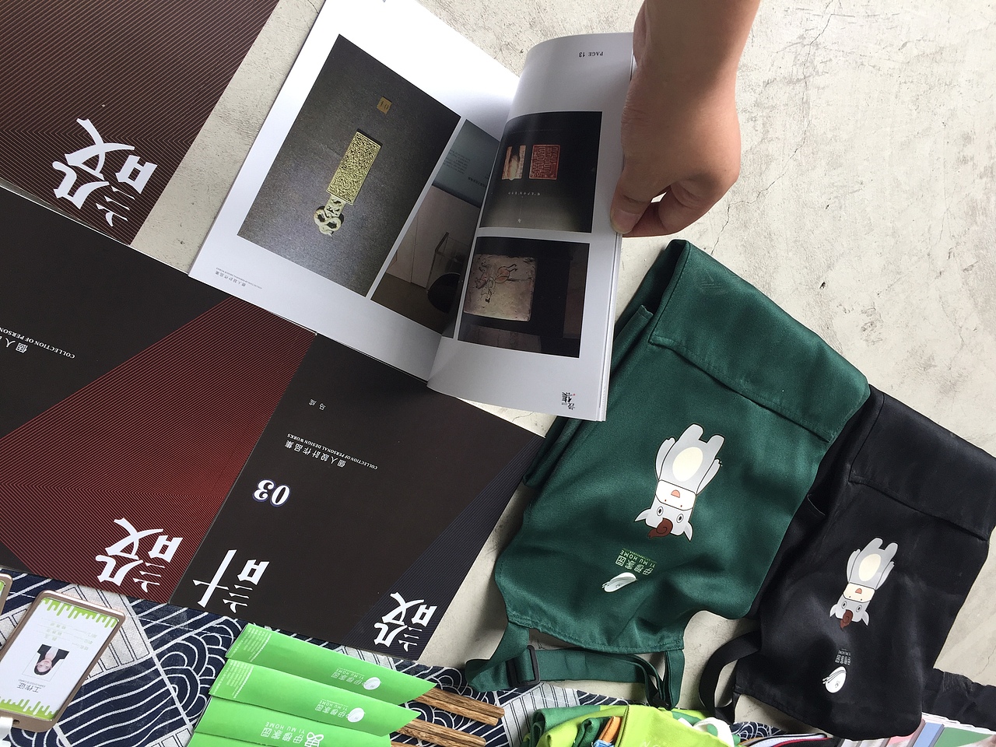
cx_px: 498
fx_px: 834
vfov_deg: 48.2
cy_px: 374
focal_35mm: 29
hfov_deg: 61.7
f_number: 2.2
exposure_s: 1/100
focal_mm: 4.15
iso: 32
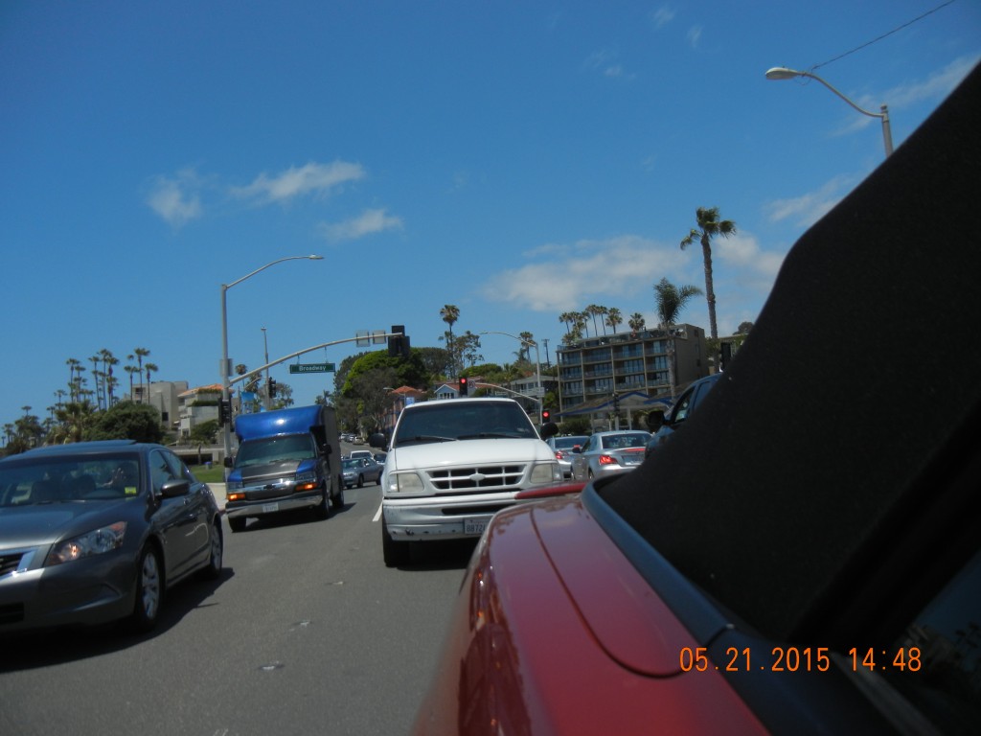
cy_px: 368
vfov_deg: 46.8
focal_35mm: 30
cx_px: 490
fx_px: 850
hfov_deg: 60.0
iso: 160
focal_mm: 5.4
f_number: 7
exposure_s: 1/893
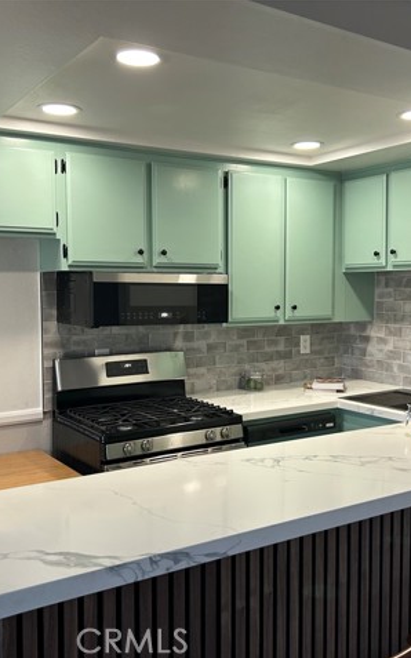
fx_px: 663
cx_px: 230
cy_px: 330
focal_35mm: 37
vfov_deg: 52.8
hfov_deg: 34.4
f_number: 1.5
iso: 64
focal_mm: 5.7
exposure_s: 1/120
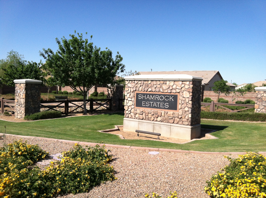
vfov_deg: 40.6
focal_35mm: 35
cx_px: 133
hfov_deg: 52.7
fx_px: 269
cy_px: 99
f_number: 2.8
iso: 80
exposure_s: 1/1765
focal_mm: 3.85
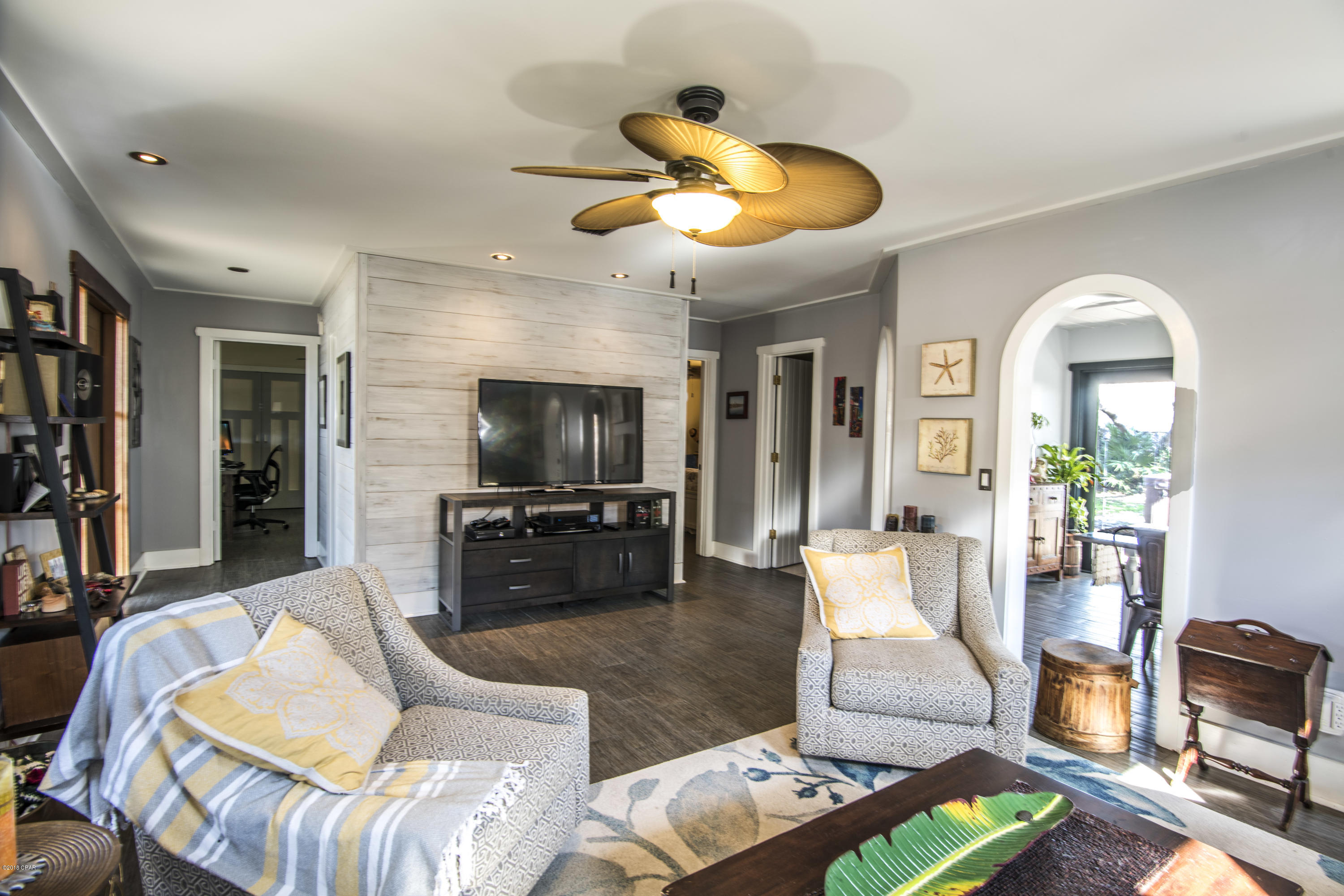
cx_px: 672
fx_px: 635
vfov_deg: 70.5
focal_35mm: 17
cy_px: 448
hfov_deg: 93.3
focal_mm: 17
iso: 100
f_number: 10
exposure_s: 1/1.67
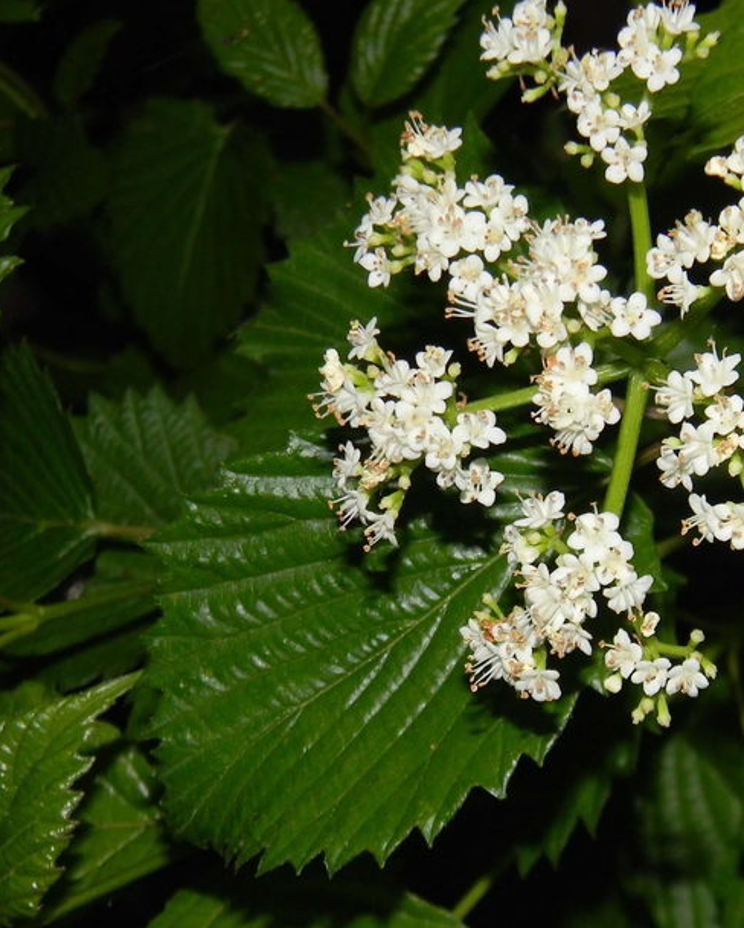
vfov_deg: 23.3
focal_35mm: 82
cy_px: 469
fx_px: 2255
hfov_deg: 18.3
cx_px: 735
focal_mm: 12.2
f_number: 8.6
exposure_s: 1/30
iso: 200
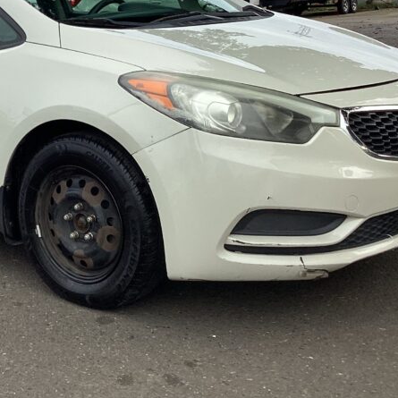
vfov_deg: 27.1
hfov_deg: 26.6
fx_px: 820
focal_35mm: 63
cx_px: 57
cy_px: 121
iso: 25
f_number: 2.4
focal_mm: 3.3
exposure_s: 1/399
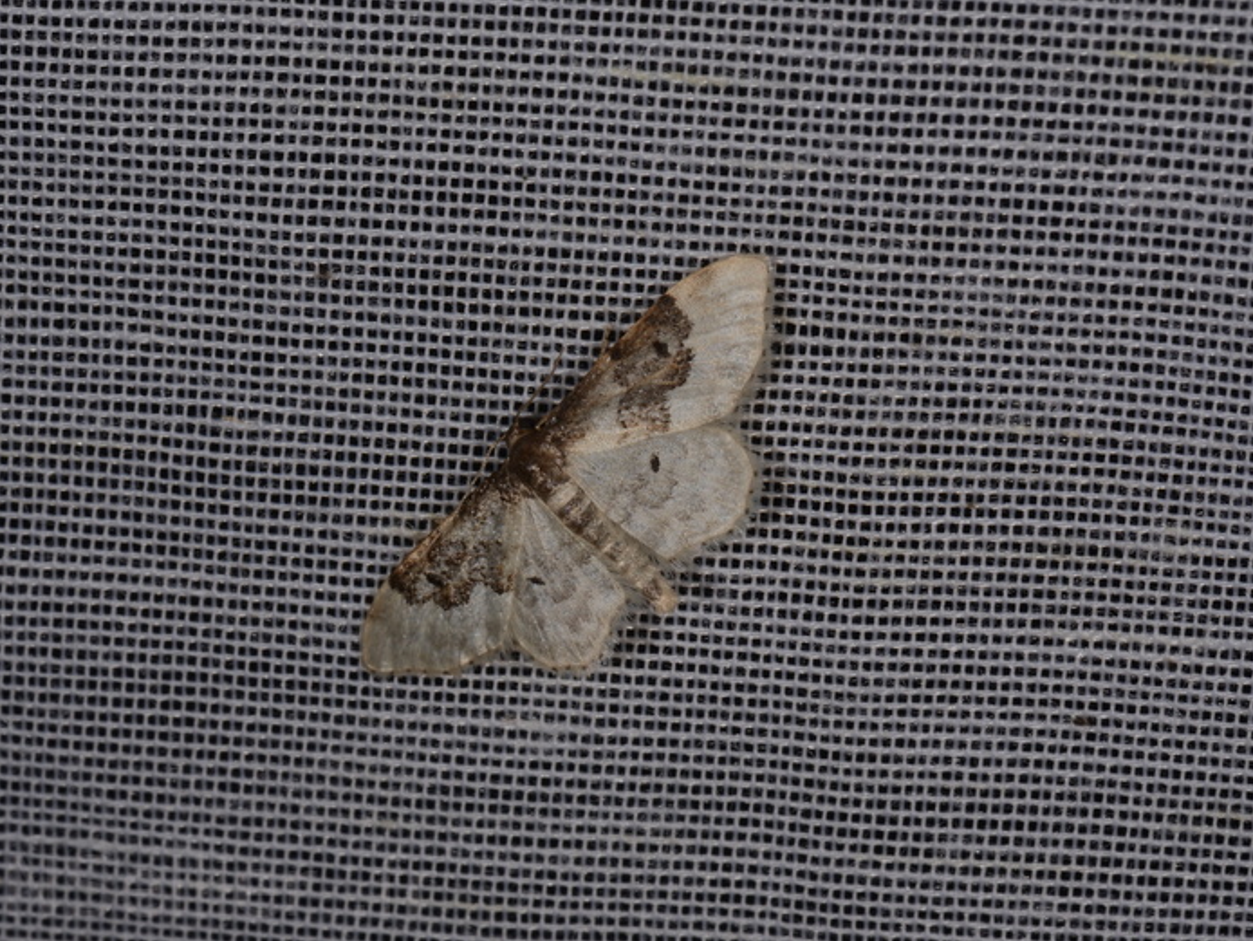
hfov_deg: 14.1
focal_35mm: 140
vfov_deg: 10.6
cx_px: 583
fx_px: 5053
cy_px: 470
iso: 100
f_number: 32
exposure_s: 1/60
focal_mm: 85
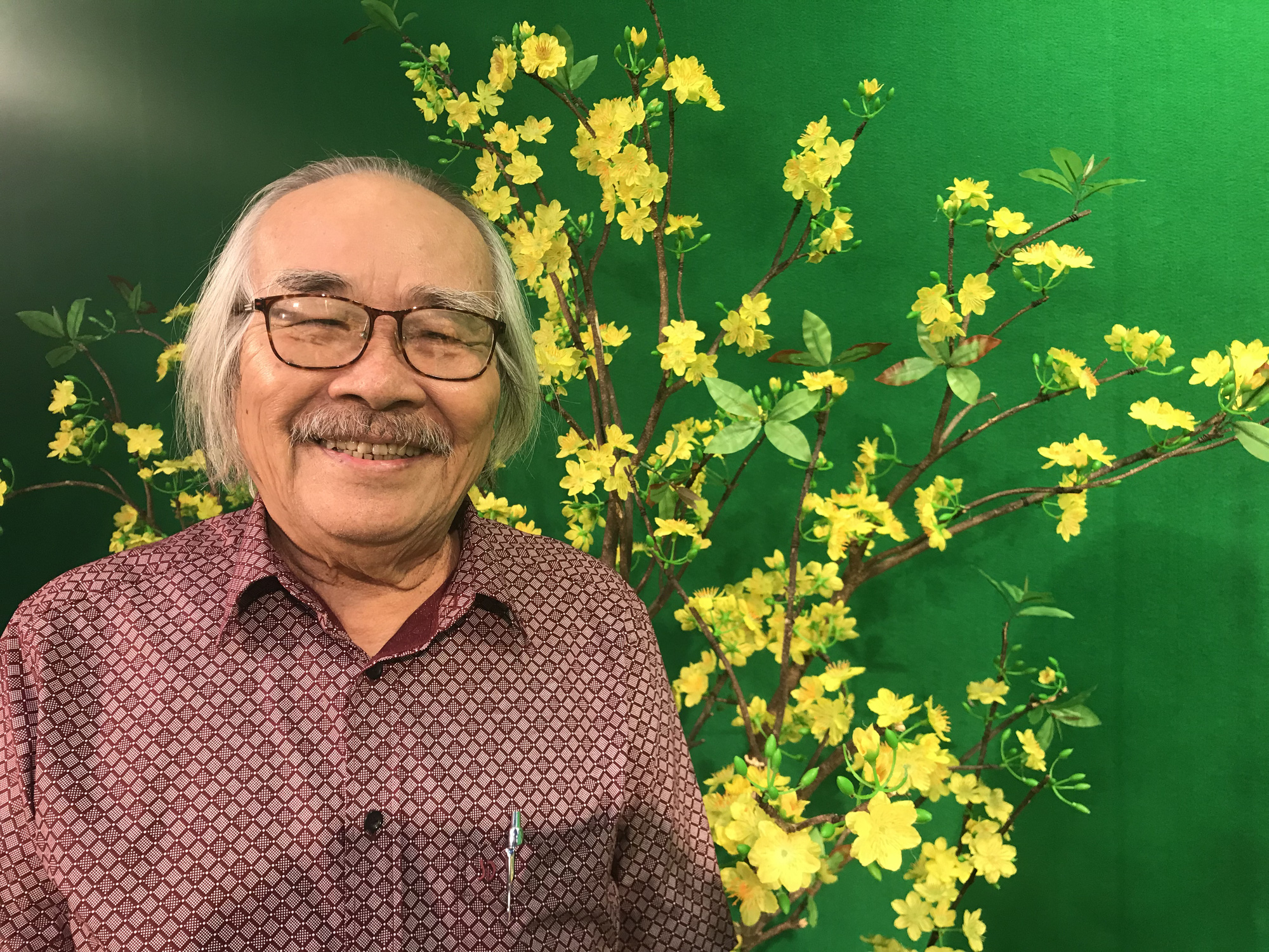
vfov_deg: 49.7
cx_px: 634
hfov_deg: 63.4
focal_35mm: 28
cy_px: 476
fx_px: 1026
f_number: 1.8
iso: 40
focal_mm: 3.99
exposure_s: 1/20
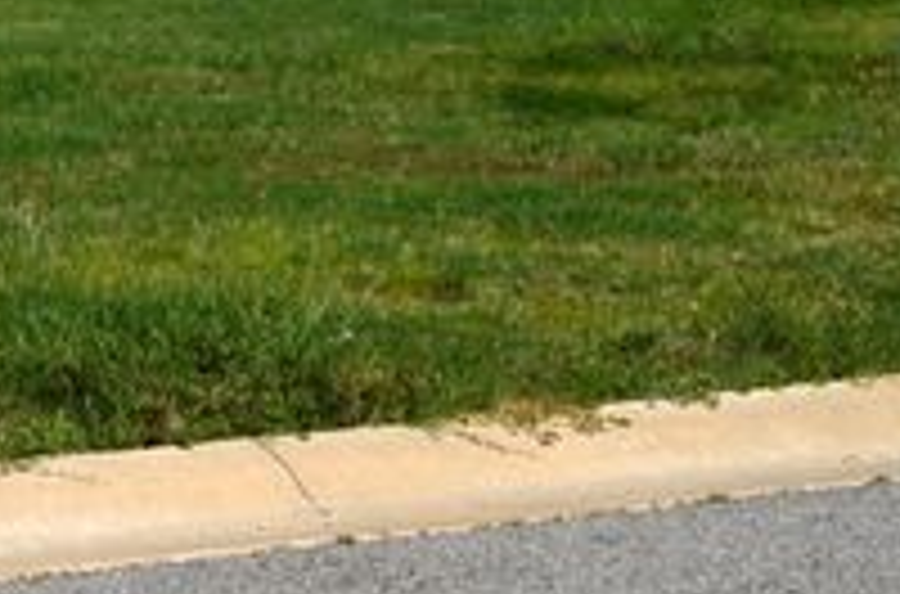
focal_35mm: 105
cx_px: -122
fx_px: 2617
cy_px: -137
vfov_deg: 12.6
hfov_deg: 18.7
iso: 100
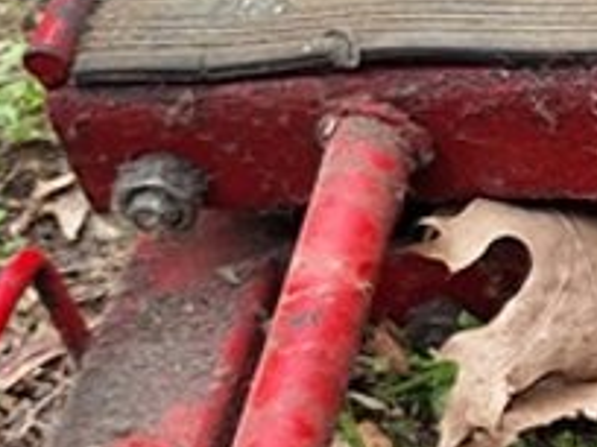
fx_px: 2949
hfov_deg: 9.7
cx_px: 1579
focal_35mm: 171
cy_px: 536
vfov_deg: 8.6
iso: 40
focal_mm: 5.54
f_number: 1.8
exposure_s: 1/272
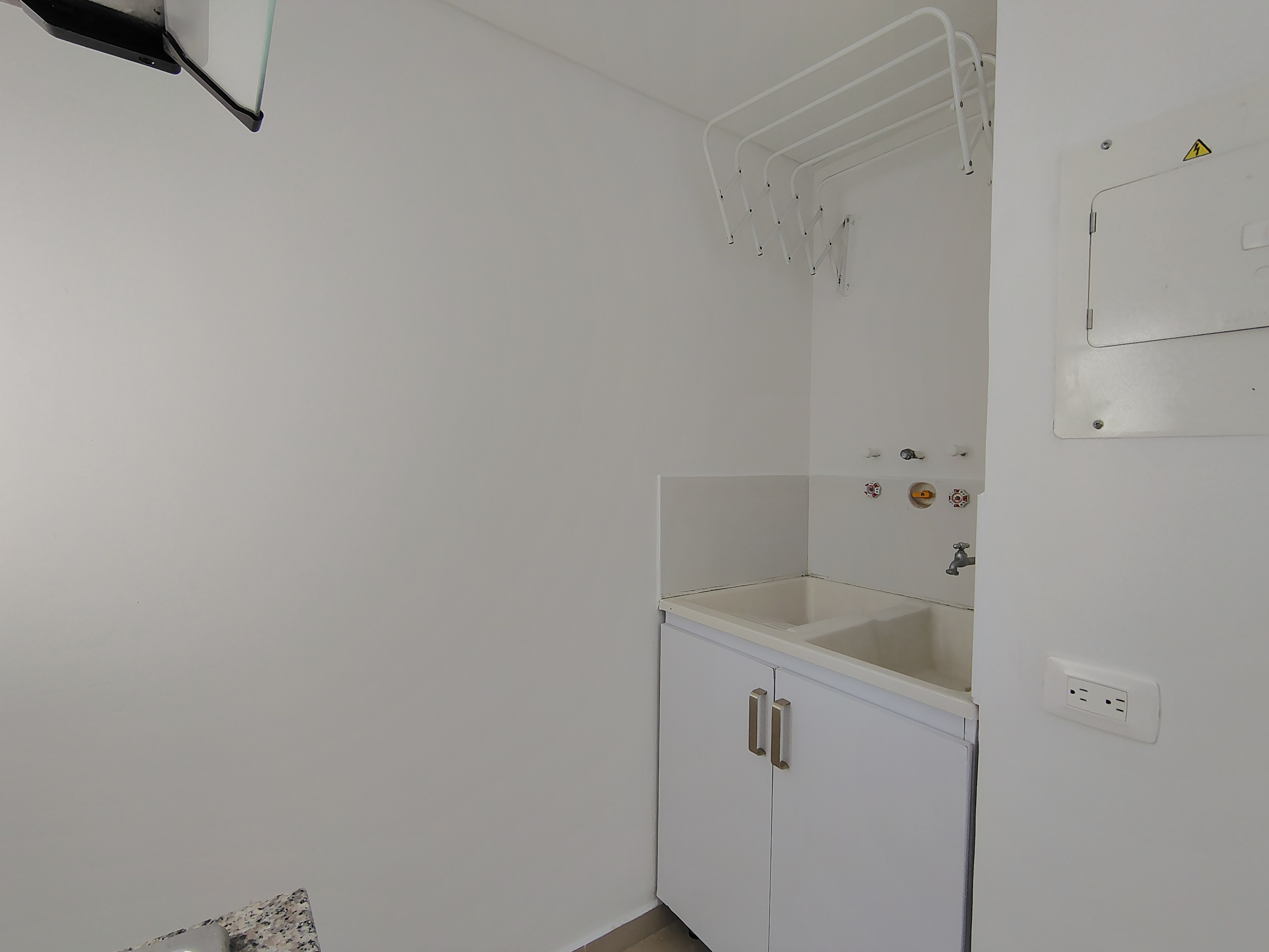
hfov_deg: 94.5
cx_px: 634
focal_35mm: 16
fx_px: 587
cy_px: 476
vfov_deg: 78.1
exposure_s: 1/120
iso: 193
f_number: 2.2
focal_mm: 2.13
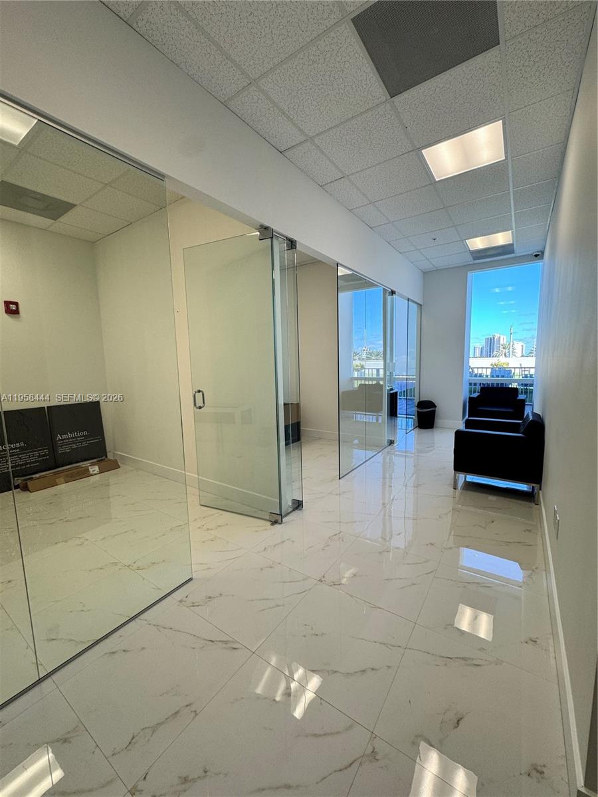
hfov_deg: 85.7
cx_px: 299
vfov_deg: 102.1
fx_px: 322
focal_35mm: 14
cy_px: 398
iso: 80
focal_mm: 2.22
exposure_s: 1/120
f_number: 2.2
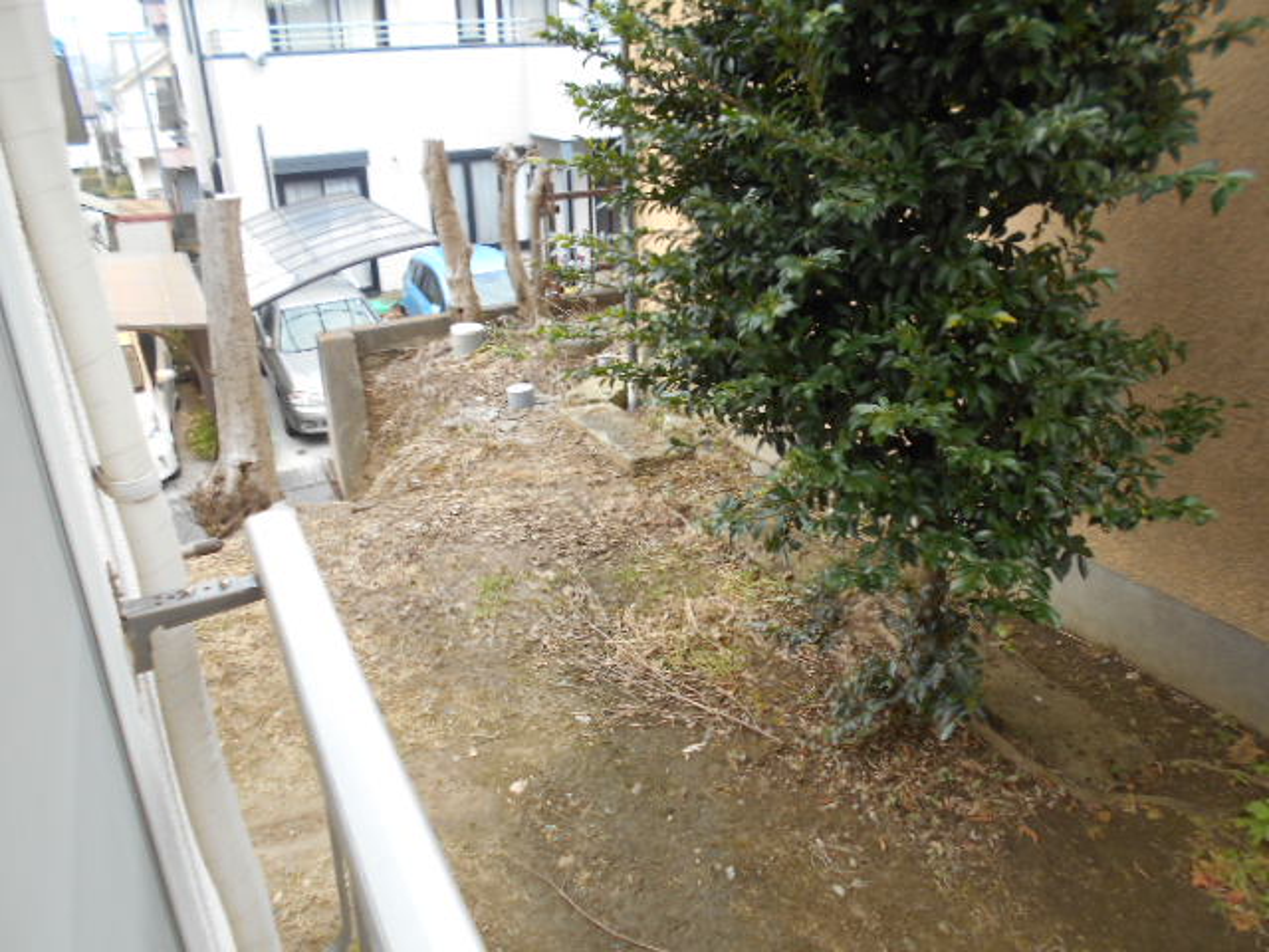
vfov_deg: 53.1
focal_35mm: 26
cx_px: 634
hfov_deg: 67.3
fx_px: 953
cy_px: 476
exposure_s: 1/80
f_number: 3.2
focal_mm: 4.6
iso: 80
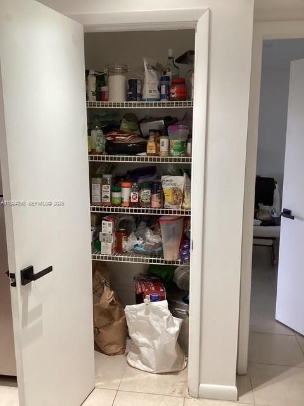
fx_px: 363
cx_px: 152
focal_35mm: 31
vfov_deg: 58.4
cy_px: 203
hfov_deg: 45.4
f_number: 2.4
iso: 125
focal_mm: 3.3
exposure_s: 1/60
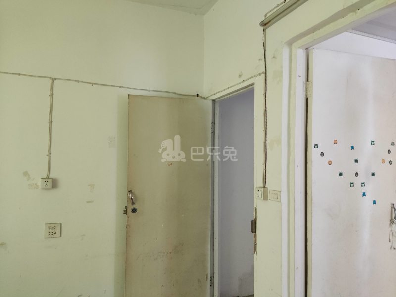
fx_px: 286
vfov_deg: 54.9
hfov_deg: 69.4
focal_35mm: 25
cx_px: 198
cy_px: 148
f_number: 1.79
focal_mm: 4.71
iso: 811
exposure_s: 1/60
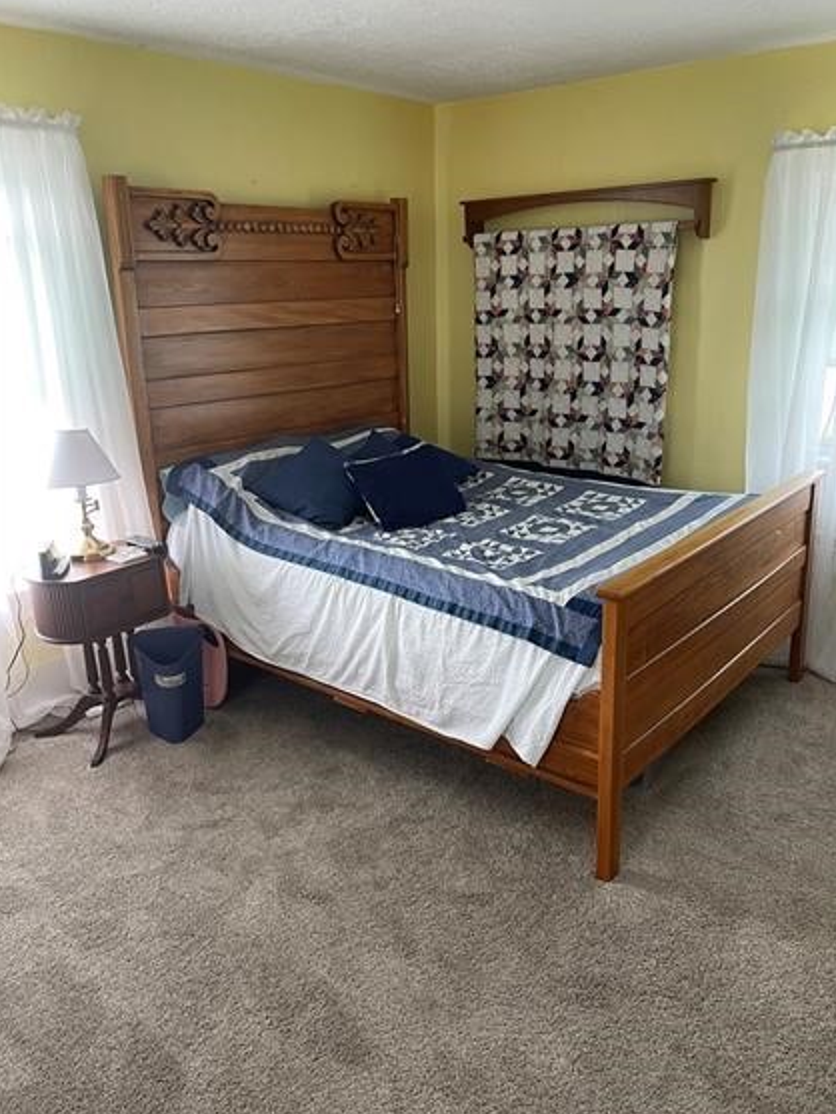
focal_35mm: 28
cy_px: 532
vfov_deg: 63.4
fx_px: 901
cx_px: 440
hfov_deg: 49.7
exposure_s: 1/60
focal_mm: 5.1
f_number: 1.6
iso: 100
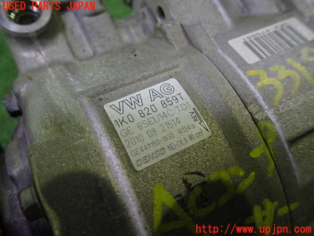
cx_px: 157
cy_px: 118
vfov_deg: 46.8
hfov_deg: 60.0
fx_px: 272
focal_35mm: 30
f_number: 2.3
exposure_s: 1/30
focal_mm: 5.4
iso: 400
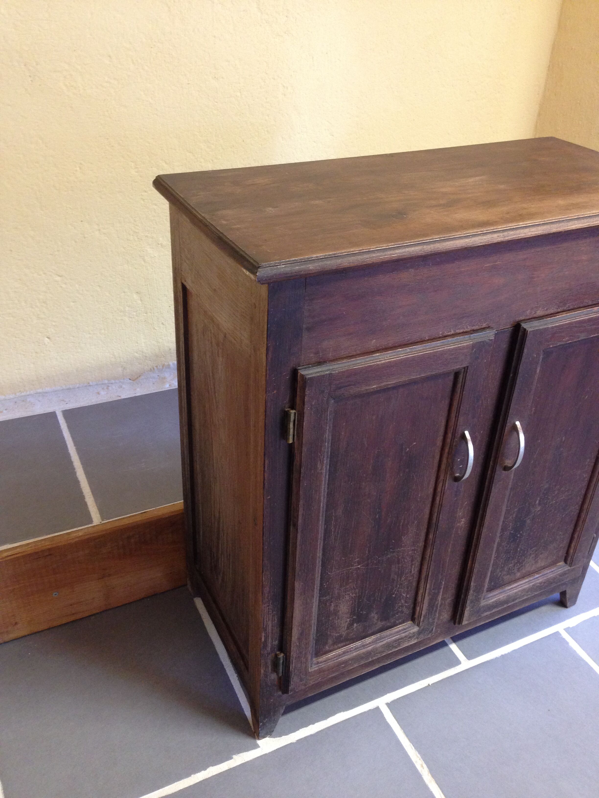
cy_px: 399
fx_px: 761
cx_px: 300
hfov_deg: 42.9
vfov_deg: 55.4
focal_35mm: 33
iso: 200
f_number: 2.4
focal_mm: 4.12
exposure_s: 1/20
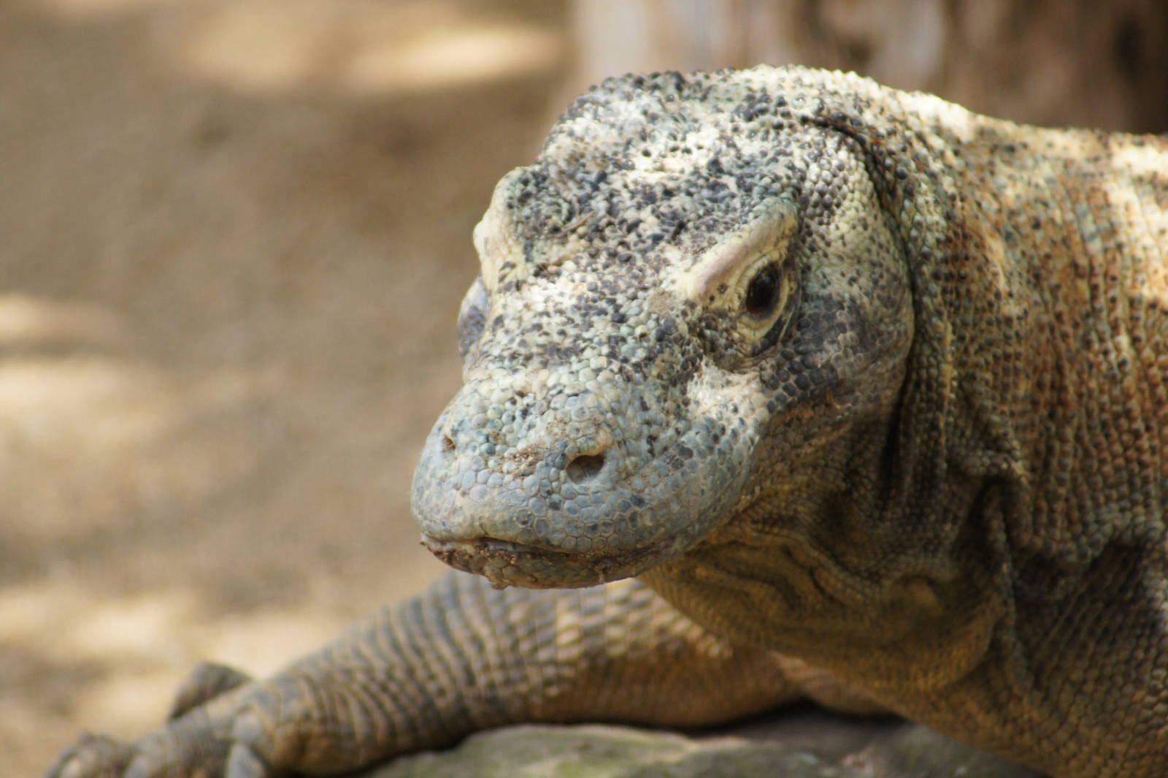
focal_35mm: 450
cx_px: 584
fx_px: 14592
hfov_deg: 4.6
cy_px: 389
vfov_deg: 3.1
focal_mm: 300
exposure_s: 1/500
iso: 640
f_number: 5.6
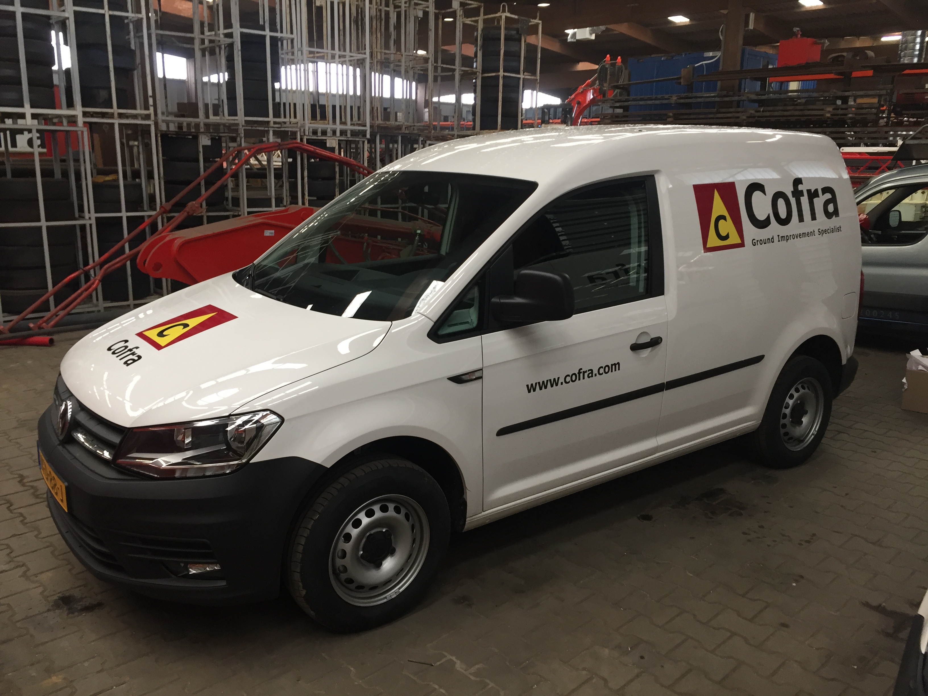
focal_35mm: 29
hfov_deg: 61.7
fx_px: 777
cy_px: 348
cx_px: 464
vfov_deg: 48.2
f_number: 2.2
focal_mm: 4.15
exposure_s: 1/33
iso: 80
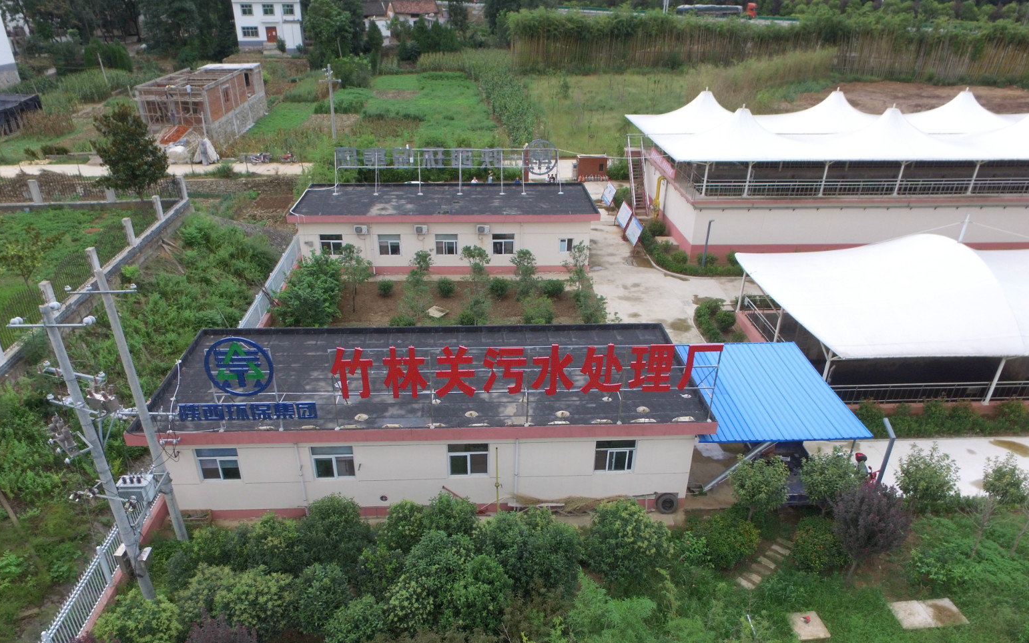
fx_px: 617
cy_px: 379
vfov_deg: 54.7
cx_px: 506
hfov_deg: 79.6
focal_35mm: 22
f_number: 2.8
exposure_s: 1/238
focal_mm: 3.61
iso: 100
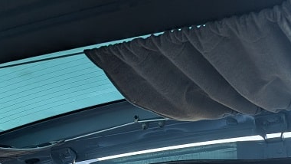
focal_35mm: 62
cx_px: 183
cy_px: 308
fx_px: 479
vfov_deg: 16.0
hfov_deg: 33.6
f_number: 1.68
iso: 18
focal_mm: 6.9
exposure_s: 1/67.5
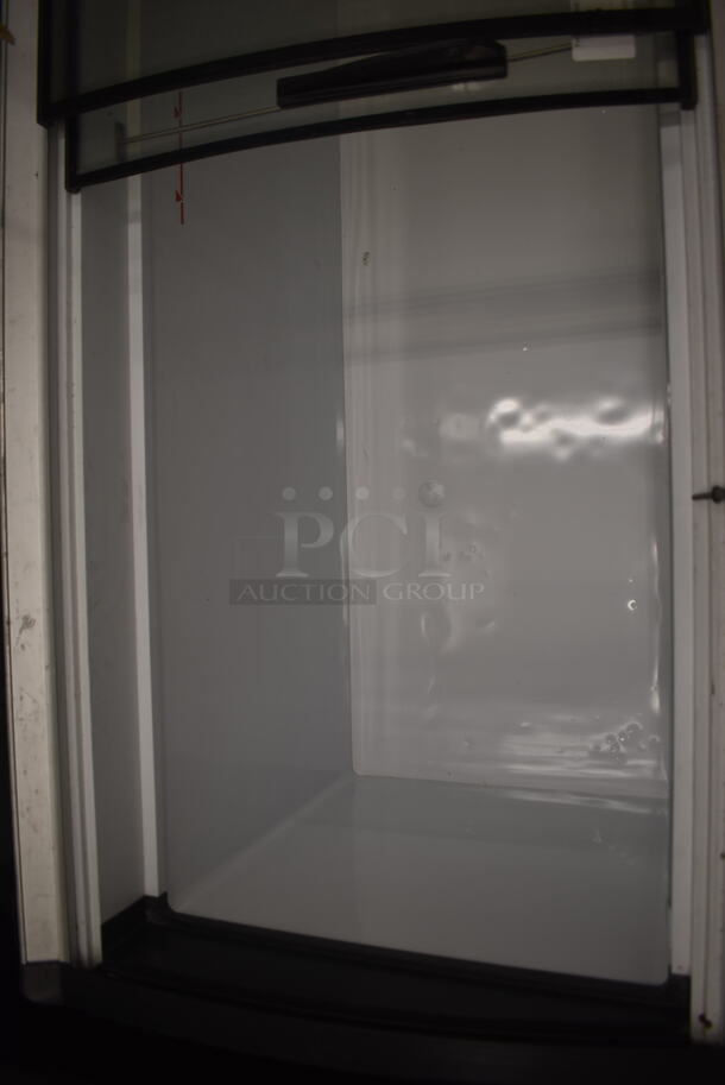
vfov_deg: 67.3
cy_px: 542
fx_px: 814
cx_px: 362
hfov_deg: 48.0
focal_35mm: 27
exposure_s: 1/50
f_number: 3.5
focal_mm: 18
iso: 100
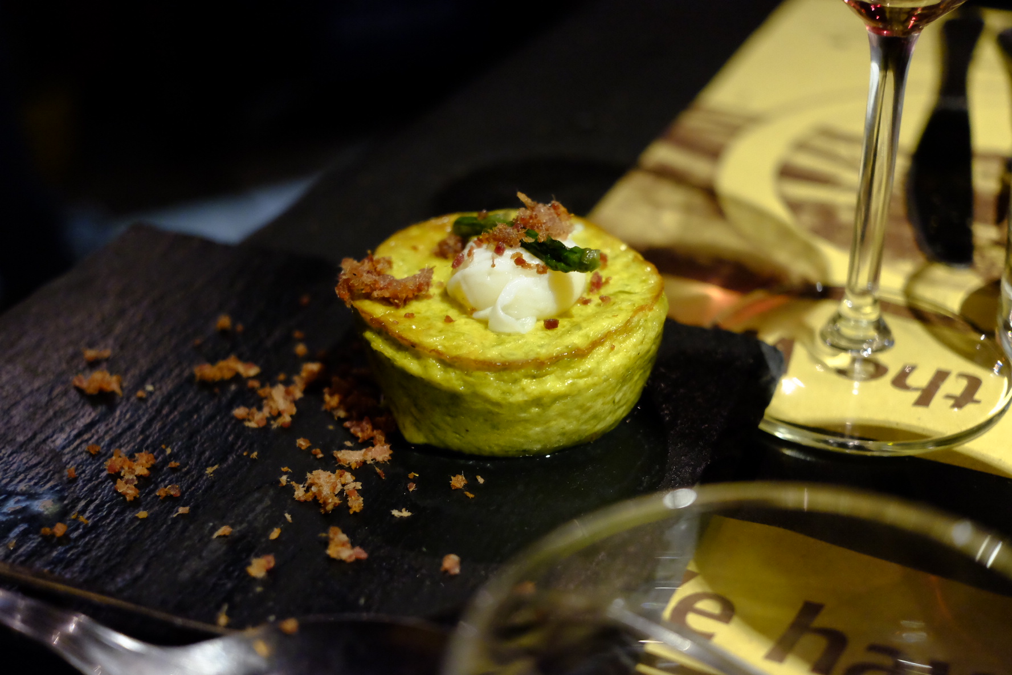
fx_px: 1152
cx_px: 506
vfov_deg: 32.6
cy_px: 338
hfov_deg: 47.4
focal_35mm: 41
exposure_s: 1/100
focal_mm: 27
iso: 5000
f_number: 2.8
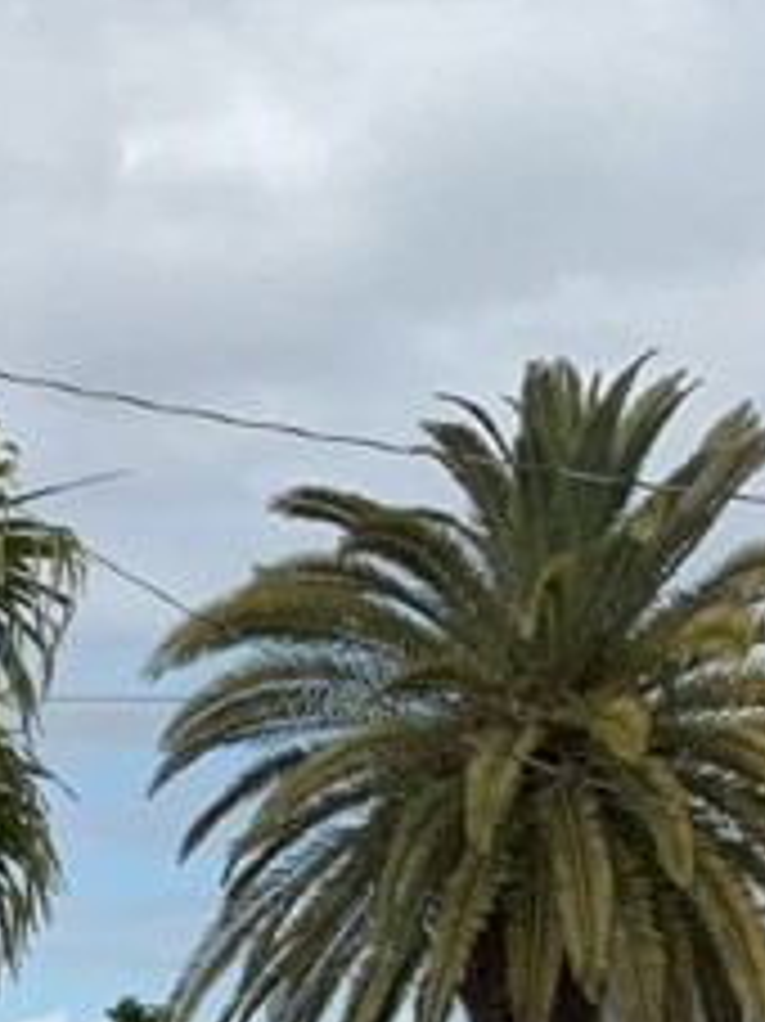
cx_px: -747
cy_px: 2193
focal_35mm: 131
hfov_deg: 10.4
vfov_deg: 12.7
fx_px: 3864
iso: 16
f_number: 1.8
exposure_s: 1/3125
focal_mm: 3
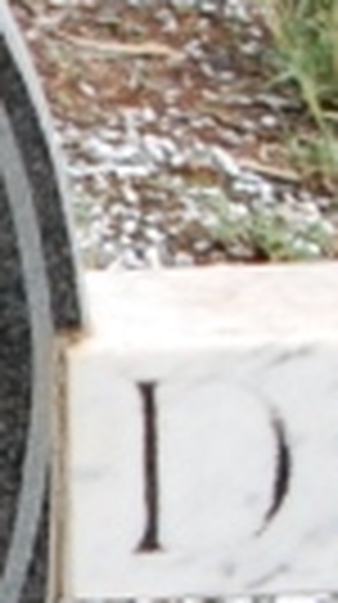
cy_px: -2
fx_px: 8061
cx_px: -315
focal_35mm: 504
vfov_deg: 4.3
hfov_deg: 2.4
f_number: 5.6
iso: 200
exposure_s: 1/125
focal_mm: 42
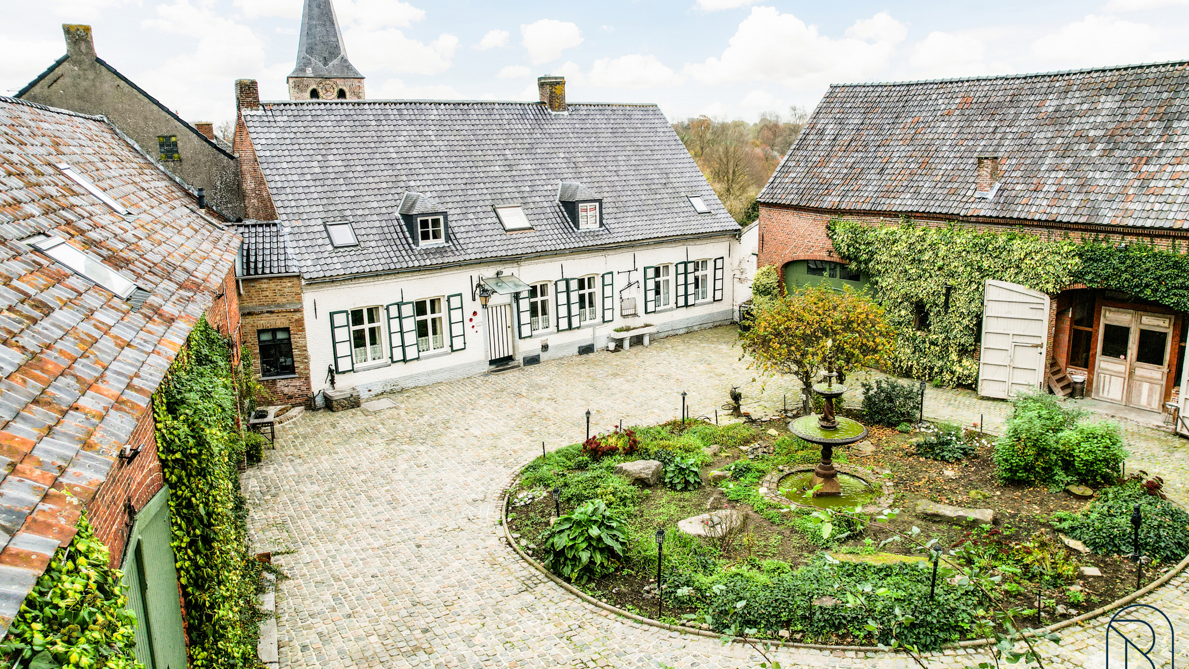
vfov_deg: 47.7
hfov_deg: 76.3
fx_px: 757
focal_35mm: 24
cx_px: 613
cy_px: 326
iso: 100
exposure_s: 1/240
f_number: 2.8
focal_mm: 8.38
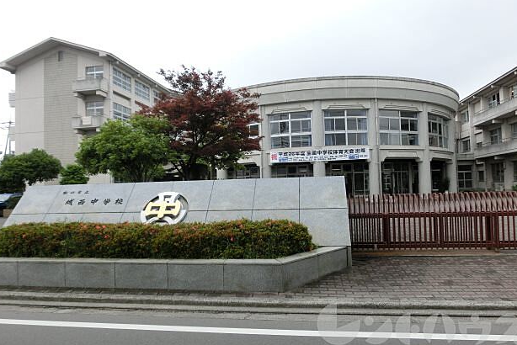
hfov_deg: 69.4
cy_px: 172
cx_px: 258
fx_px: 374
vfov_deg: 49.6
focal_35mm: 26
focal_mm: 4.24
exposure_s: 1/250
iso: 80
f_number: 3
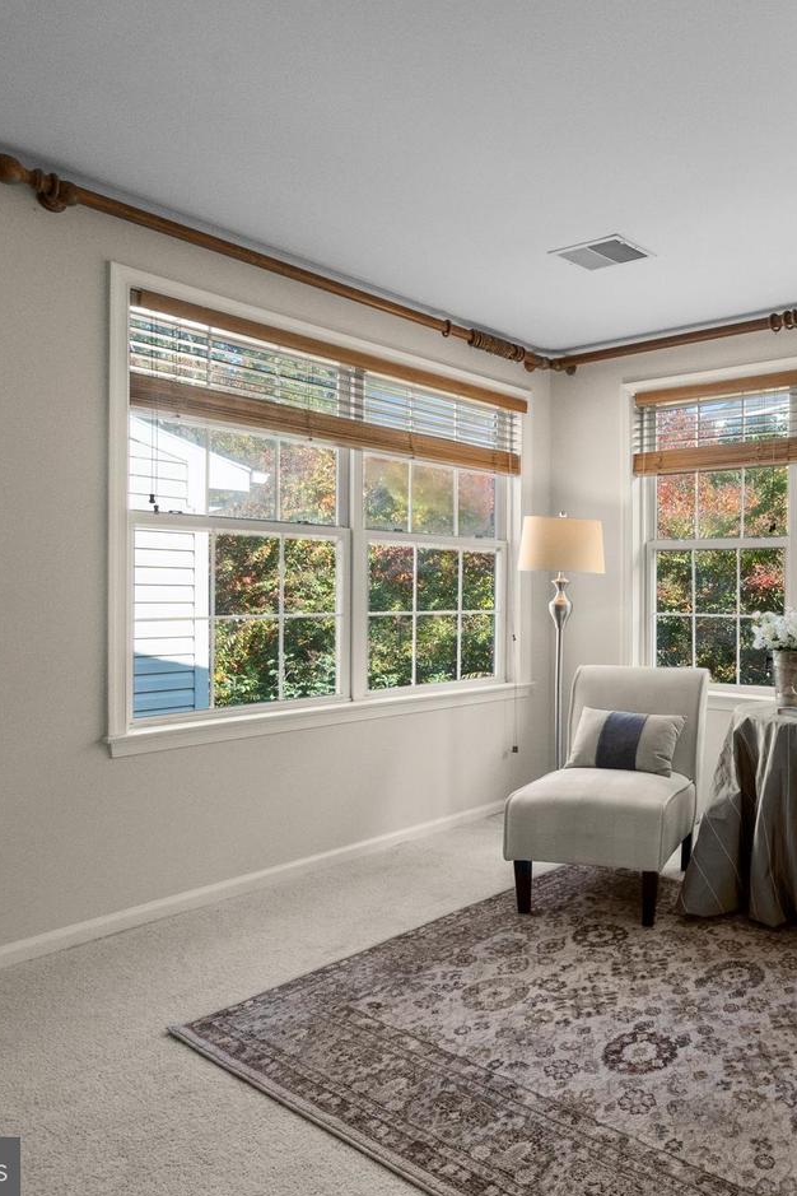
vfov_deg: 76.1
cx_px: 738
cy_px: 591
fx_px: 764
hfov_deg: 48.4
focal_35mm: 23
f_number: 9
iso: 800
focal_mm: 10
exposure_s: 1/40
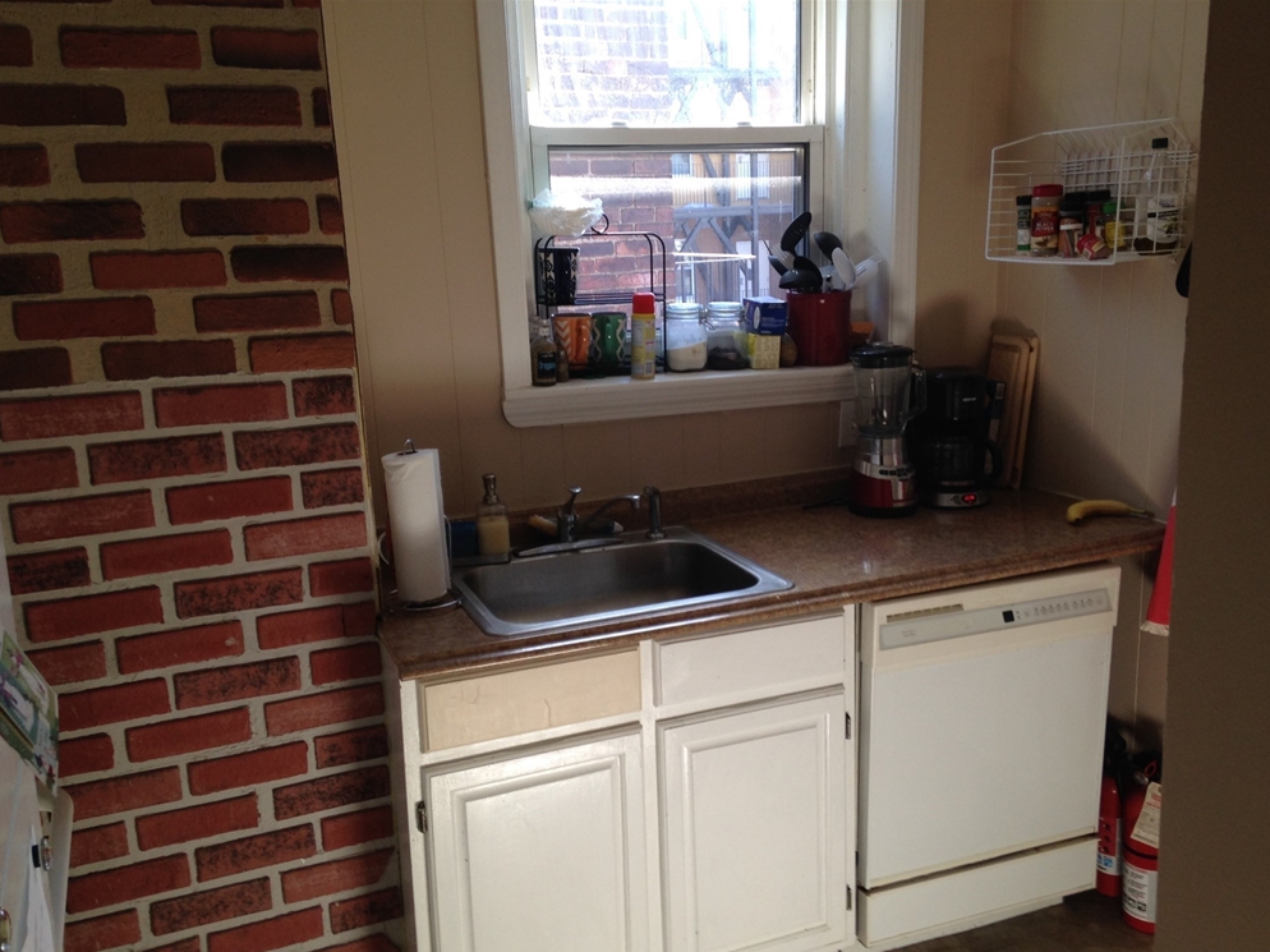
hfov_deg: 54.0
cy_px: 489
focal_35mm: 34
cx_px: 649
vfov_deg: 41.8
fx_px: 1247
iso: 50
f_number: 2.4
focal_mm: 4.12
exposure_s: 1/60
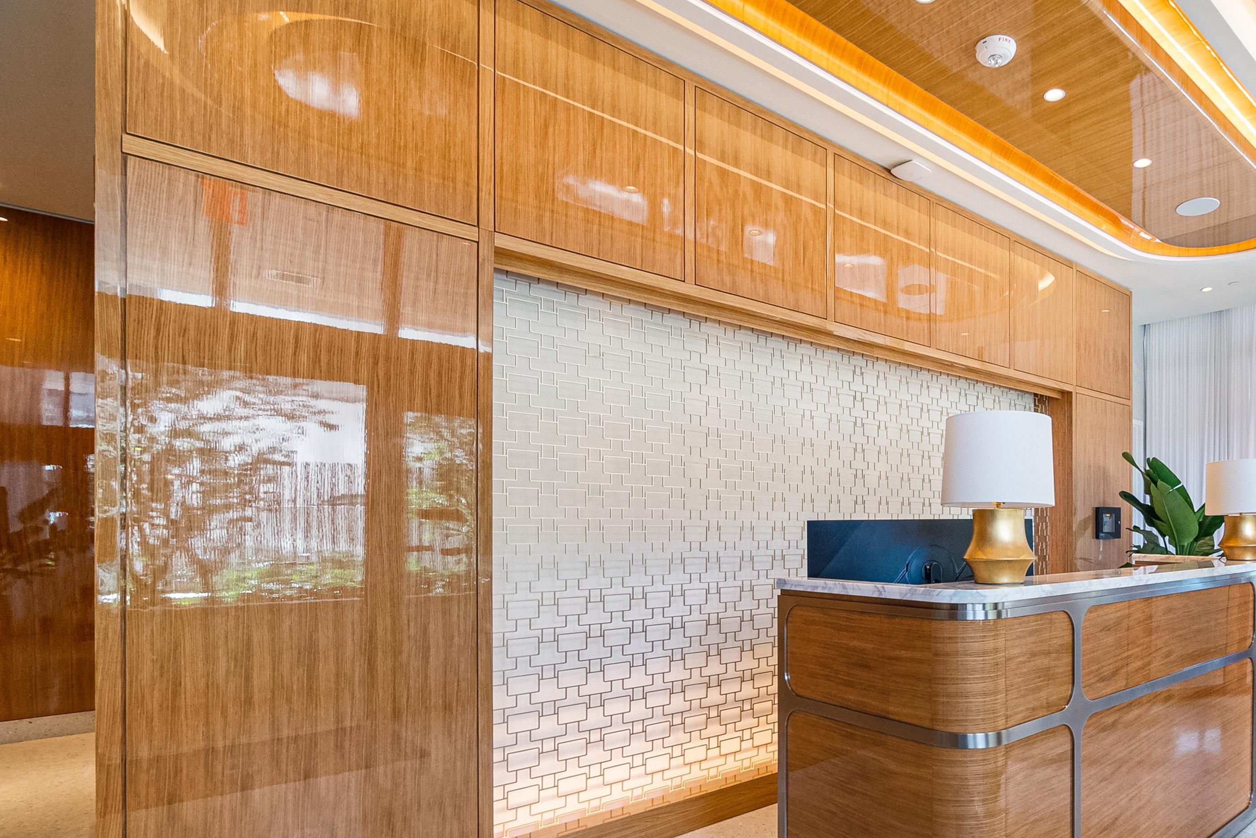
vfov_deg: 60.9
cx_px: 875
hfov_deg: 80.1
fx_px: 698
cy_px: 534
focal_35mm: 20
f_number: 5
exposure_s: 1/60
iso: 800
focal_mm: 7
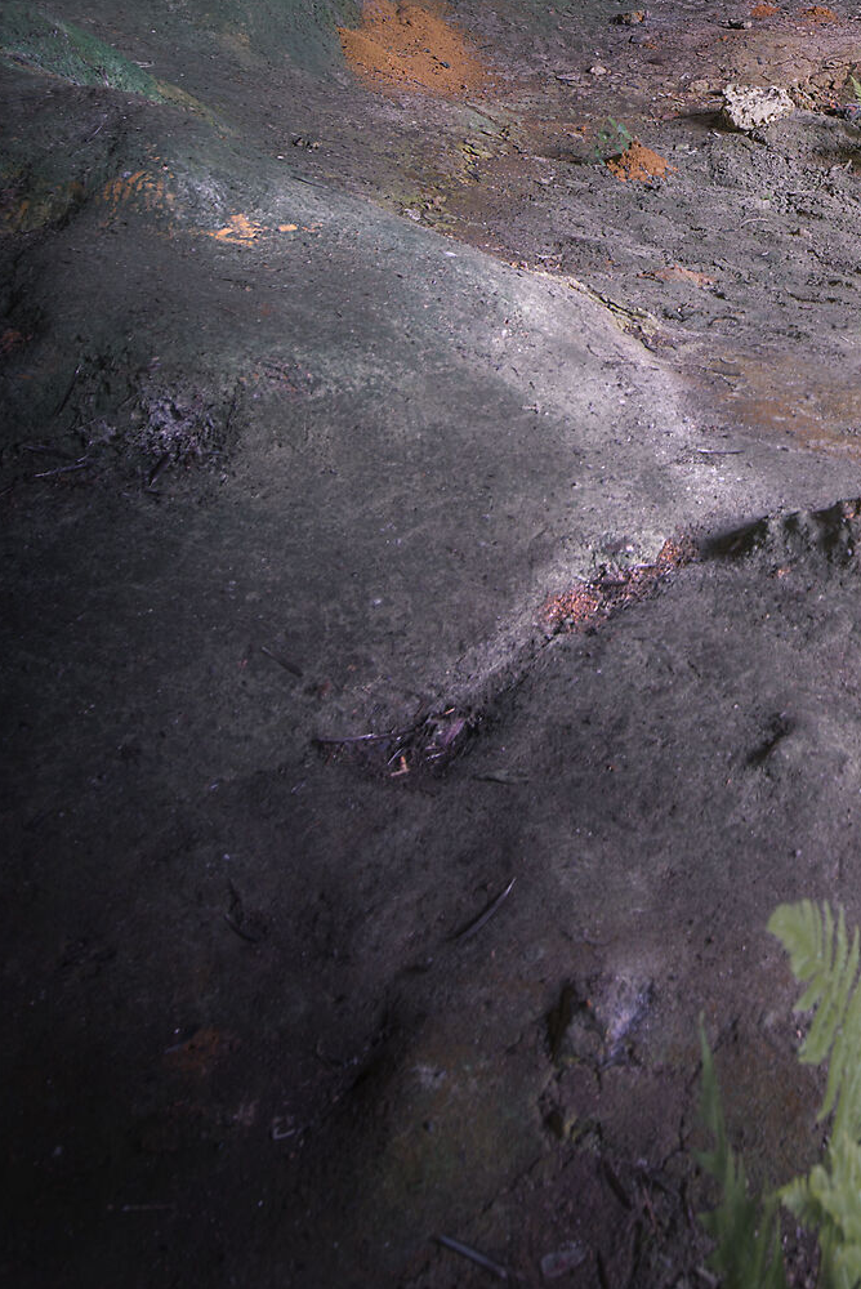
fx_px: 1719
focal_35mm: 48
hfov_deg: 26.1
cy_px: 13
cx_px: 932
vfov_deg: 37.0
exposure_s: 1.6
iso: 250
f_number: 7.1
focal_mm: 20
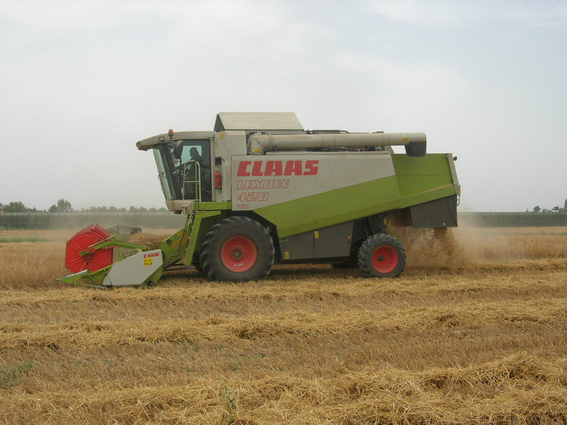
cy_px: 212
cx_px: 284
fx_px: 672
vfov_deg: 35.1
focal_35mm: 41
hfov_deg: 45.8
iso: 64
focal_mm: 8.5
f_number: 4.9
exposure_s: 1/455
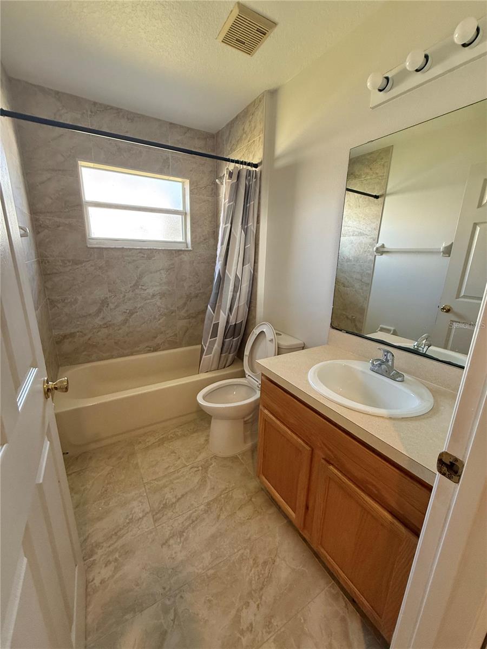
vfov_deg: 102.1
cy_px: 324
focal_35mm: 14
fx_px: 263
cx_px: 244
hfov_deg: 85.7
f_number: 2.2
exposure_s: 1/120
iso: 320
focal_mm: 2.22
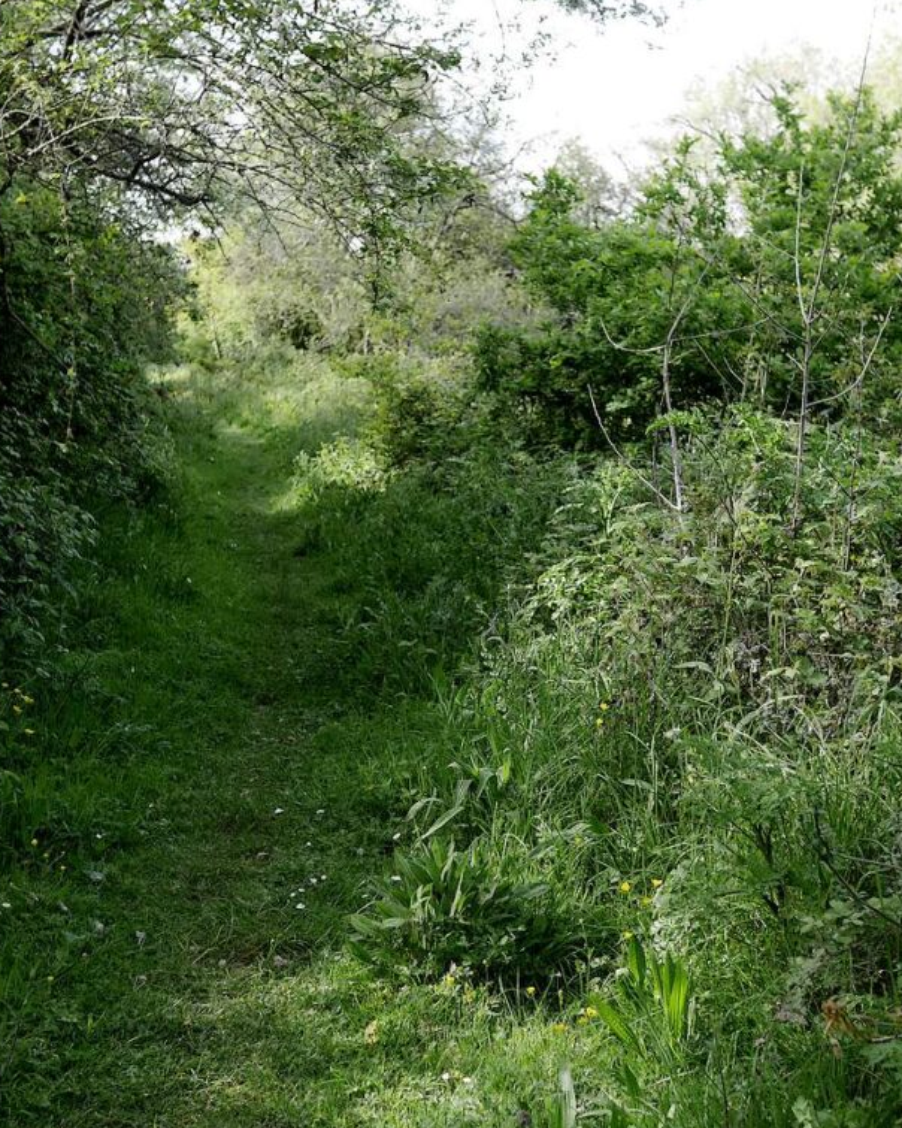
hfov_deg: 28.6
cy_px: 561
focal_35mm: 53
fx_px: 1769
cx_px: 432
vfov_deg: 35.4
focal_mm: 20
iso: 200
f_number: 2.8
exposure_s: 1/320
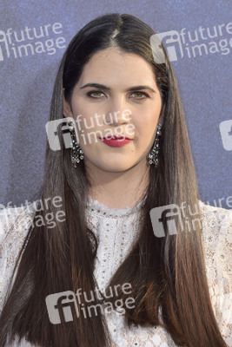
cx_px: 116
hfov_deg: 8.6
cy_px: 174
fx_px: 1545
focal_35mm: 160
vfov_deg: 12.8
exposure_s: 1/250
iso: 100
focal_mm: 160
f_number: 7.1
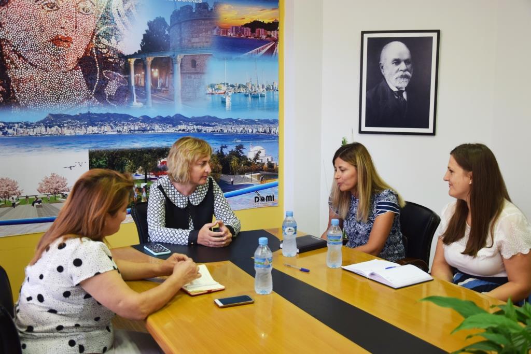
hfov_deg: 51.3
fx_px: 553
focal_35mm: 38
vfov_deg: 35.5
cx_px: 266
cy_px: 177
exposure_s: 1/60
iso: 500
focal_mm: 25
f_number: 4
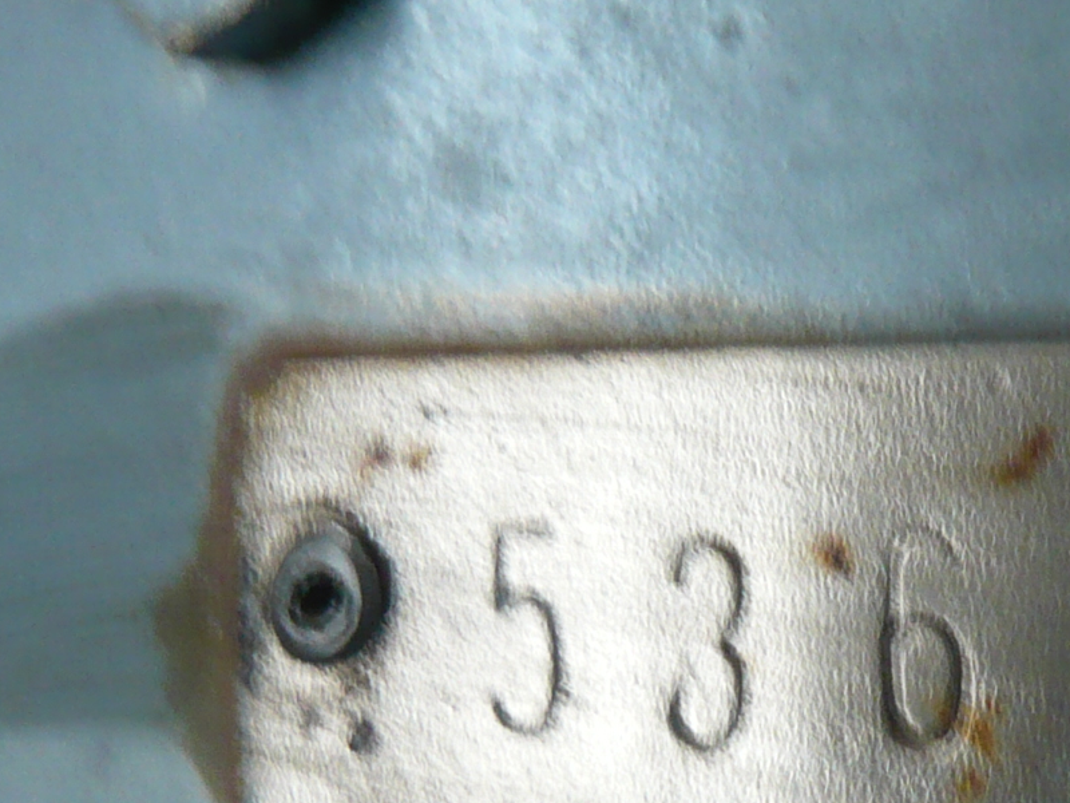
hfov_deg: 21.1
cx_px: 1045
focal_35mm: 90
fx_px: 2782
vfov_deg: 16.3
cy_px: 617
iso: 200
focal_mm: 4.9
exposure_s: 1/13
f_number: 2.9
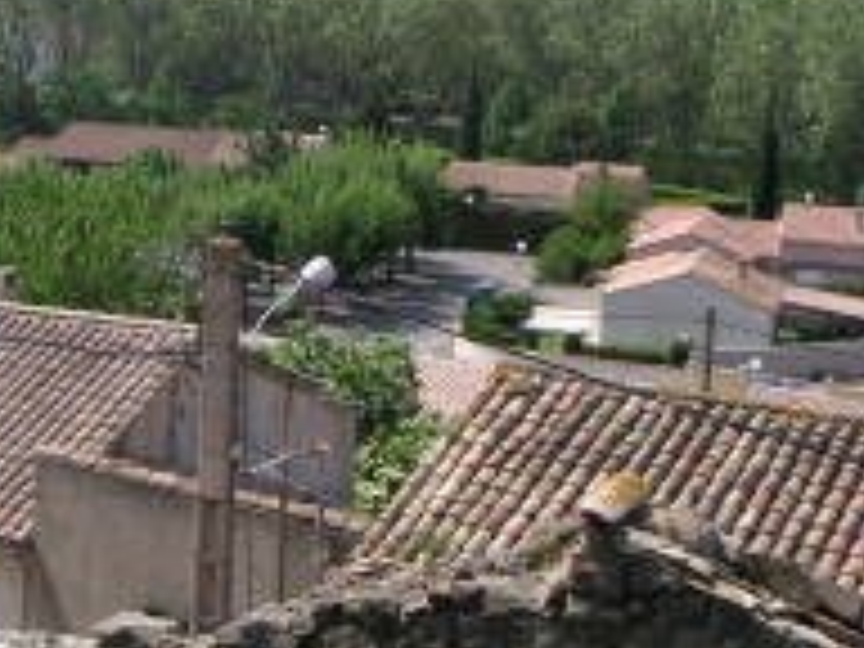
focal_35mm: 79
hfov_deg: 24.1
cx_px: 112
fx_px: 1972
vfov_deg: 18.6
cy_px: 176
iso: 50
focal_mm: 6
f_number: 2.8
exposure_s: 1/750
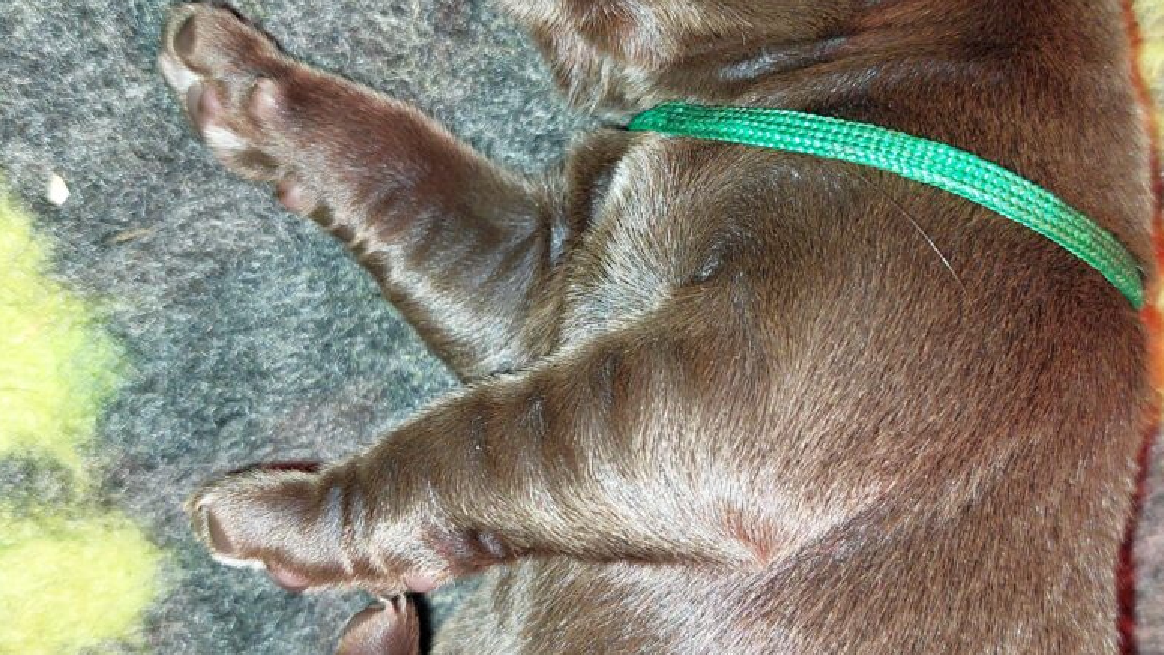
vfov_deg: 42.8
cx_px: 598
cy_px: 367
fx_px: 833
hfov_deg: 69.8
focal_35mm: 27
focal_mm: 5.23
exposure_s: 1/100
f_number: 1.8
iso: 160
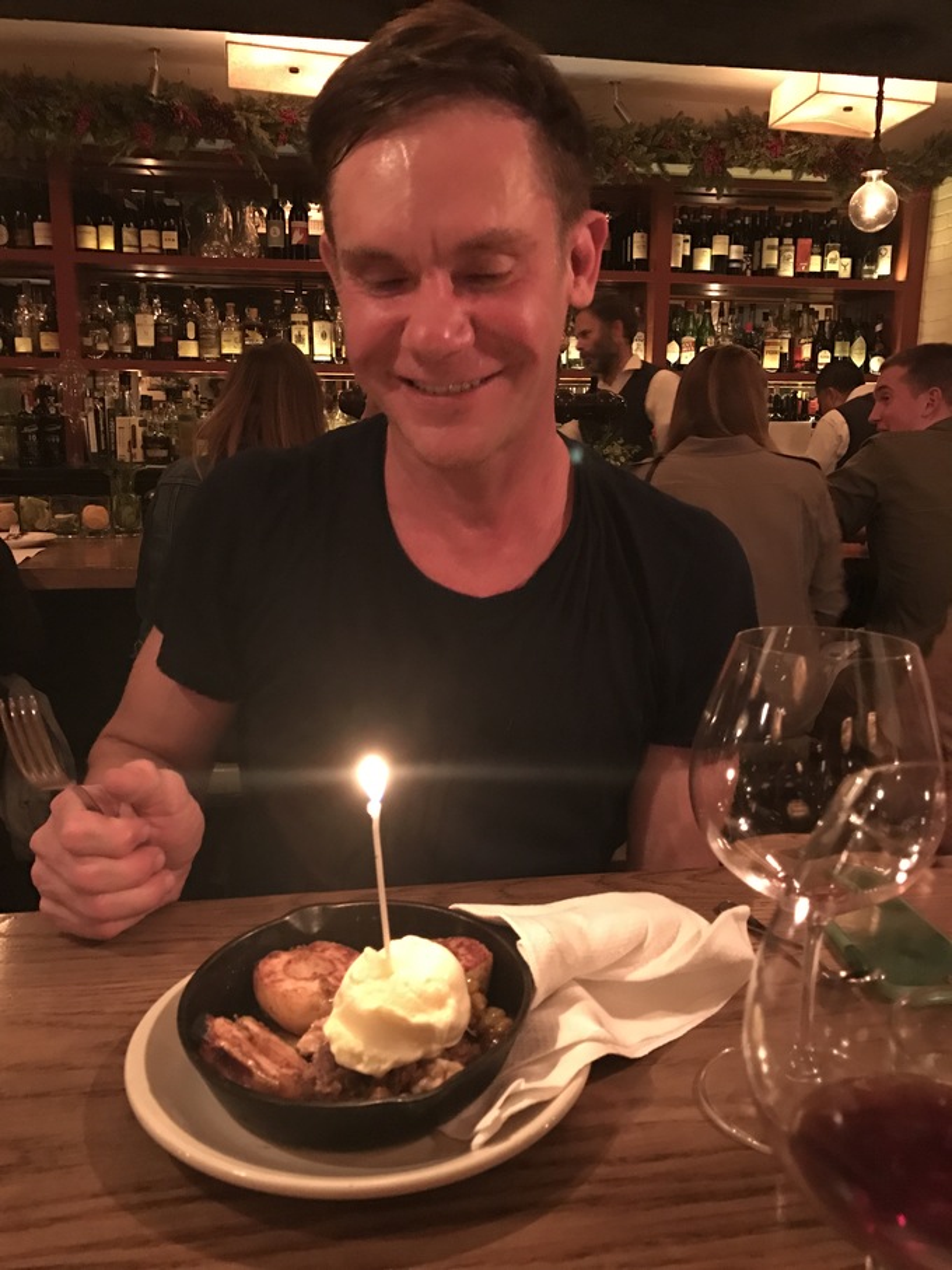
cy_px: 635
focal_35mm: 28
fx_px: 1027
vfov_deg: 63.5
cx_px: 476
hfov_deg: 49.7
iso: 160
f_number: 1.8
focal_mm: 3.99
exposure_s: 1/4
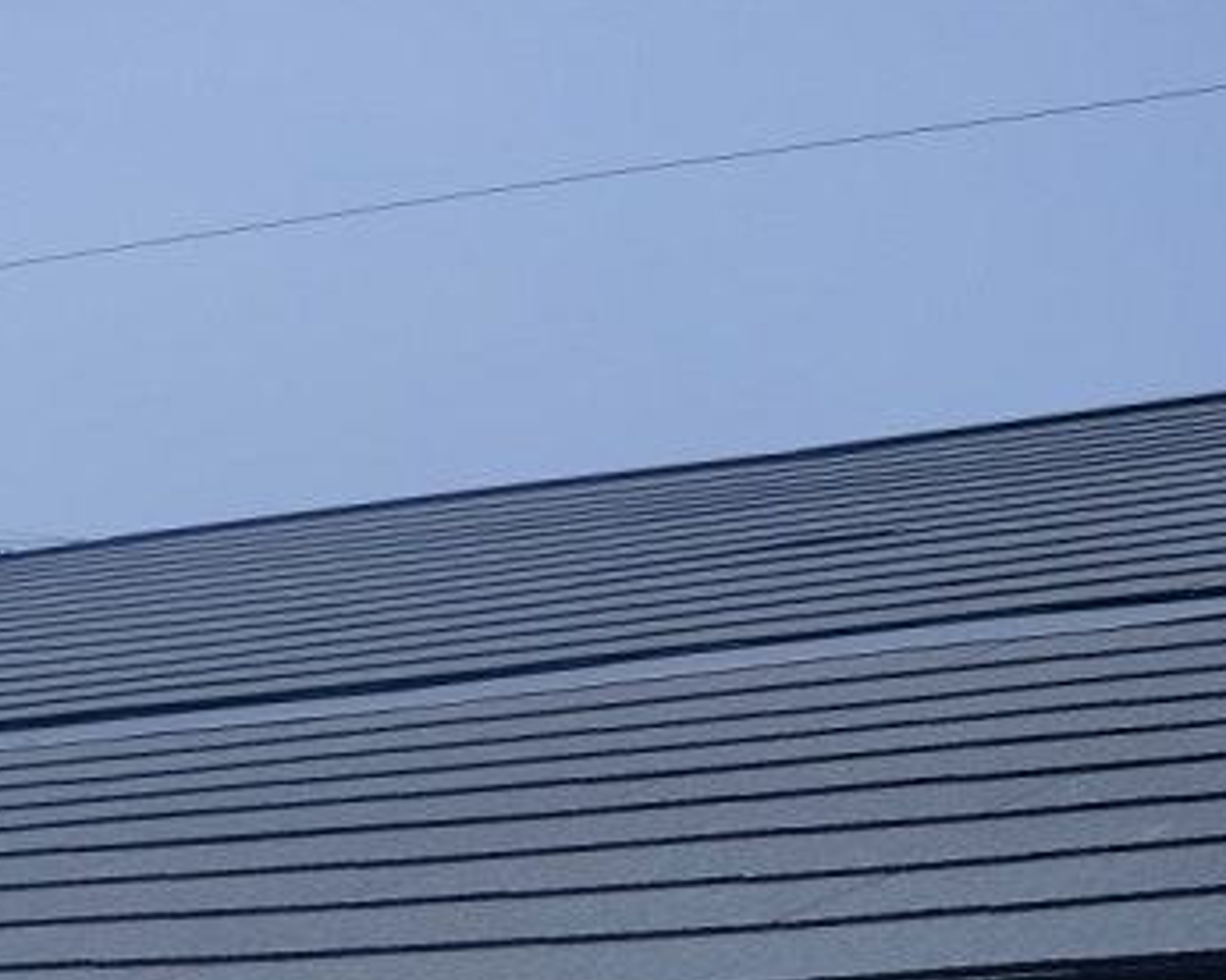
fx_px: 3628
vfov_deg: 15.4
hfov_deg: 19.2
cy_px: 579
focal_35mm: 100
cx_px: 597
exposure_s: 1/800
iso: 64
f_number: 4.8
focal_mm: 13.91
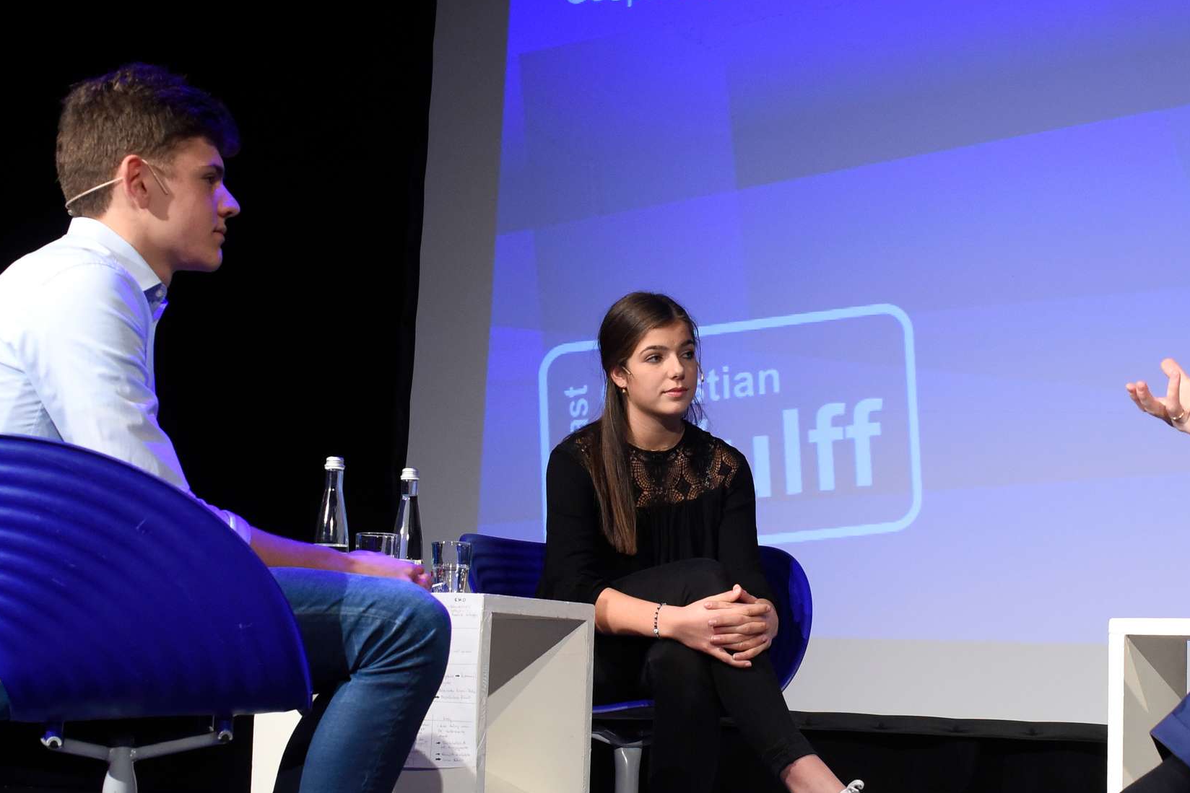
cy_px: 419
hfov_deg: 28.2
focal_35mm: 71
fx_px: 2347
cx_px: 841
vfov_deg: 19.2
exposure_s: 1/125
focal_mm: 40
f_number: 5.6
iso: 2500
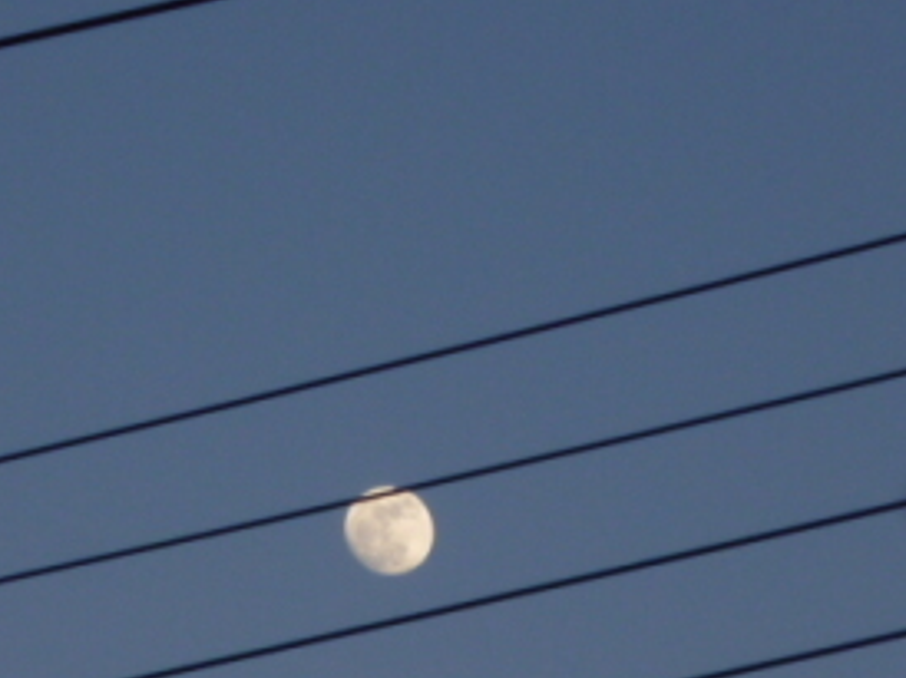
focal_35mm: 400
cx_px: 251
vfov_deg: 3.7
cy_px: 524
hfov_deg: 5.0
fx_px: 10460
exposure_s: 1/80
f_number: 6.5
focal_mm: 20
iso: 100
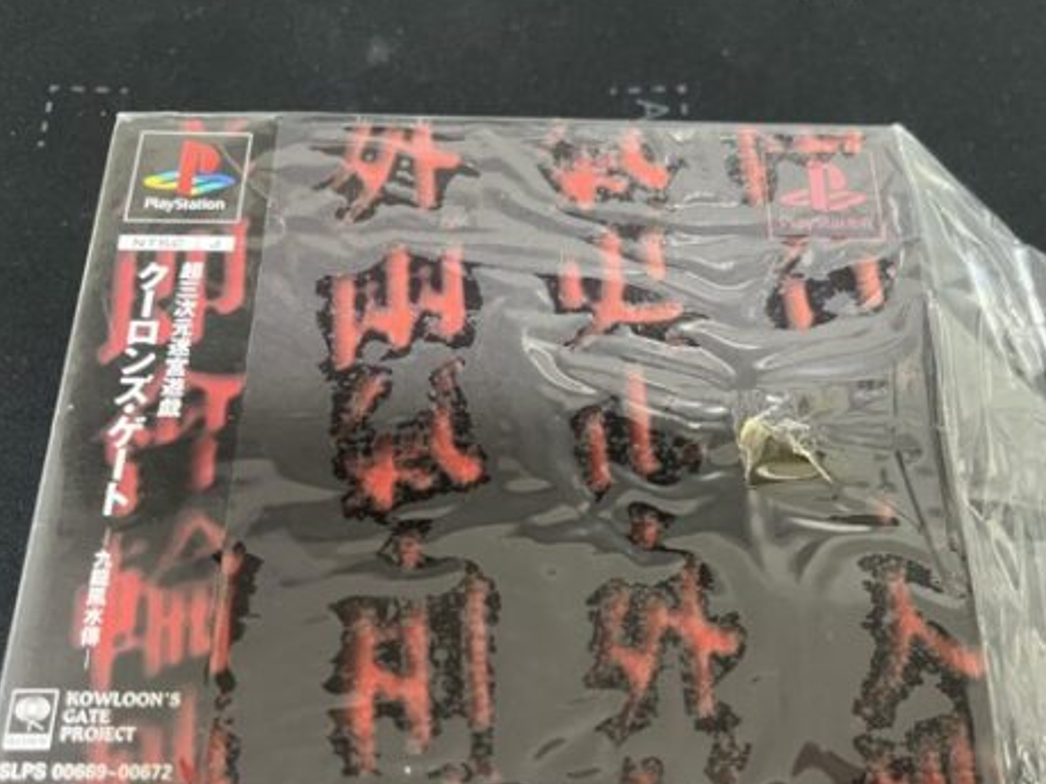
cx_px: 565
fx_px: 1027
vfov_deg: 41.5
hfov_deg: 53.9
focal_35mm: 34
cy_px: 483
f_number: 1.5
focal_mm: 5.7
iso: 500
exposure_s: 1/33
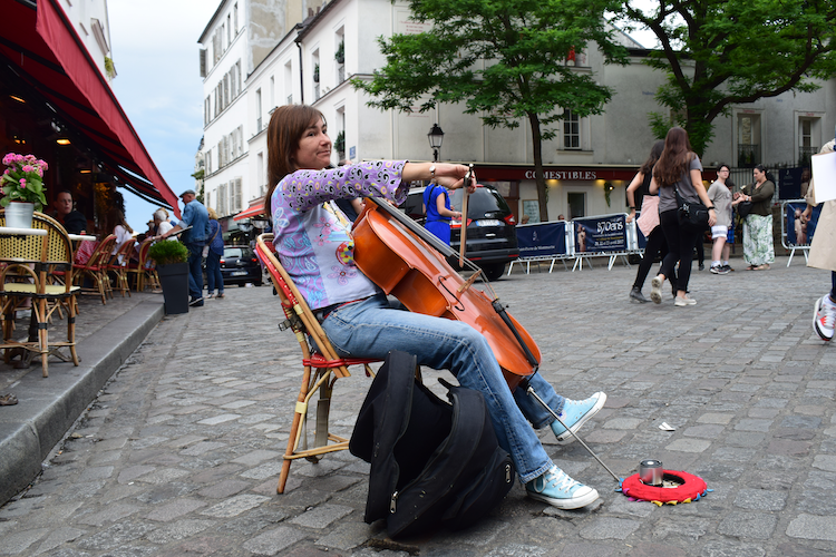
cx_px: 418
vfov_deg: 36.9
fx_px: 836
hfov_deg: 53.1
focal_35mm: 36
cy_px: 278
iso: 400
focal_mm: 24
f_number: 10
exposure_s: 1/250
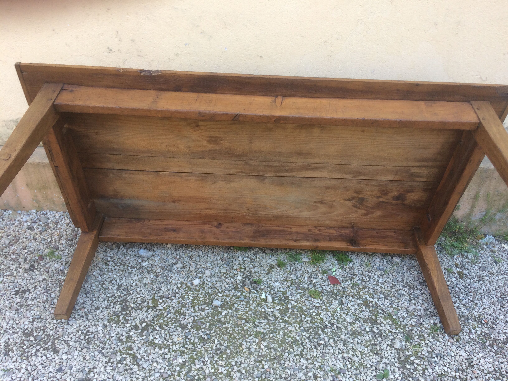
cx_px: 254
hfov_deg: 61.7
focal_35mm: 29
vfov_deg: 48.2
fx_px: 426
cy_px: 190
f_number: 2.2
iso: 50
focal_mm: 4.15
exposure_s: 1/100
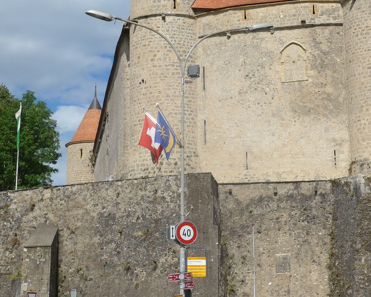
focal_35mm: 84
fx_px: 922
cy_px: 104
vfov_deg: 18.2
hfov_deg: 22.4
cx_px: 296
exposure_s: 1/1600
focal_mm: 9
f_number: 3.5
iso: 80
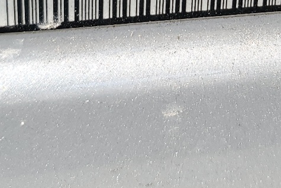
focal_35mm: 91
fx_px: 710
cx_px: 246
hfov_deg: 21.9
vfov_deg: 13.7
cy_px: -129
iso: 50
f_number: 1.5
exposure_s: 1/526
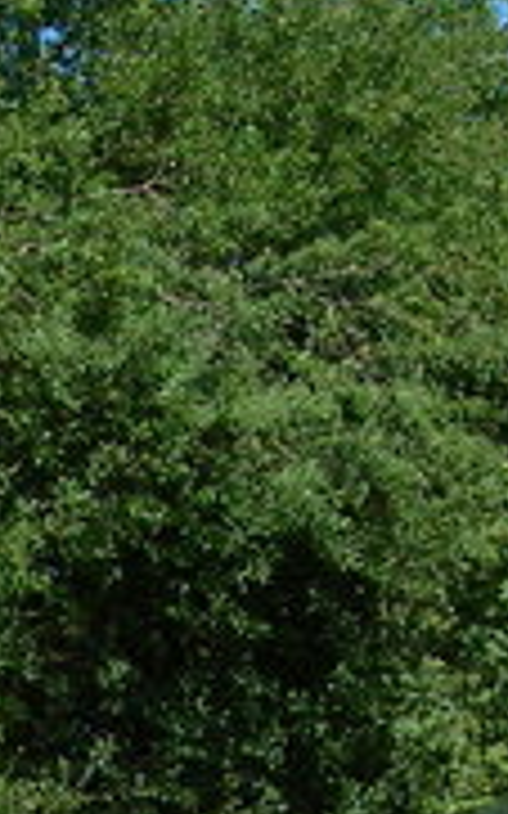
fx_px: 3946
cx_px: -436
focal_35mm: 178
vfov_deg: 11.7
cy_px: 715
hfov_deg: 7.1
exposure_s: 1/430
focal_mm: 7.8
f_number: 4.8
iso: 50
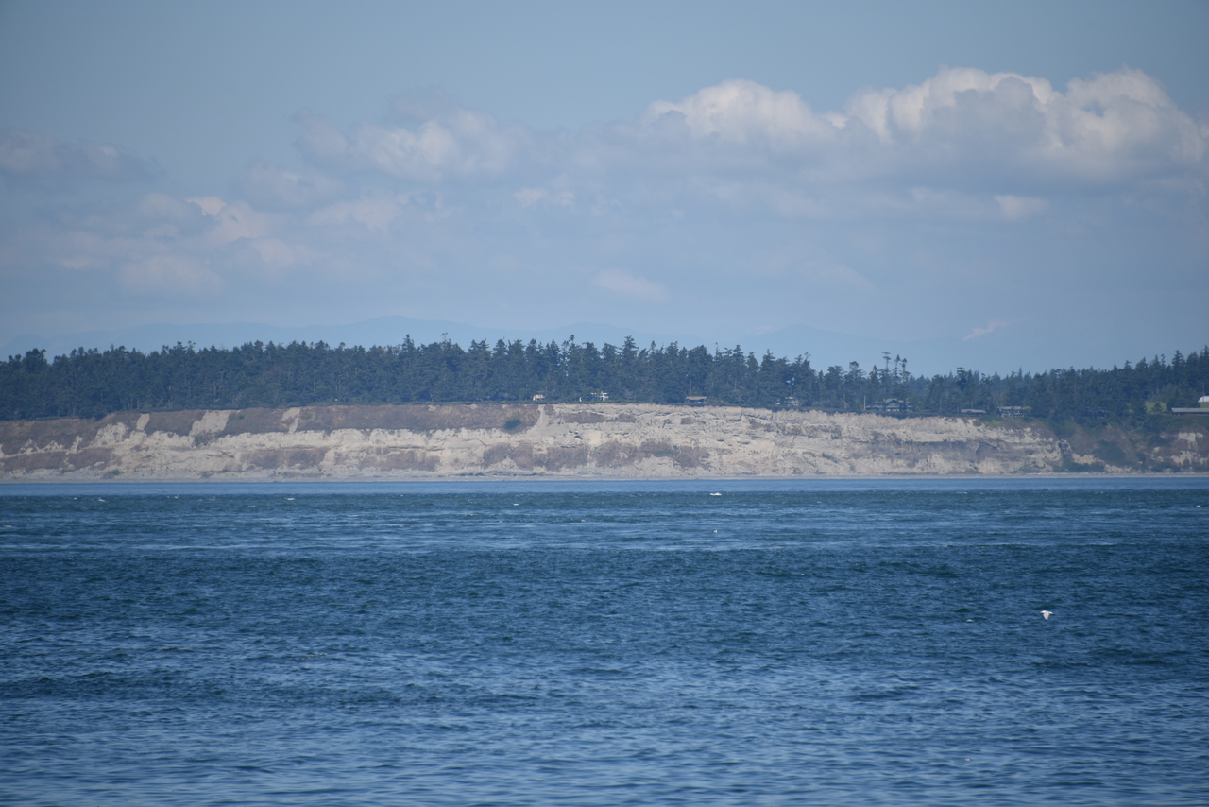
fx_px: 10077
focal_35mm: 300
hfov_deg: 6.9
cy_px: 404
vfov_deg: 4.6
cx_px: 604
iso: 100
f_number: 6.3
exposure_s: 1/640
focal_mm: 300
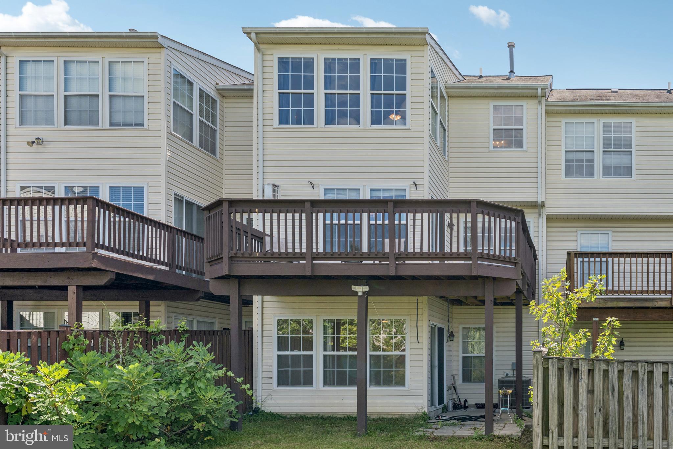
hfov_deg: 60.3
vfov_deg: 42.3
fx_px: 579
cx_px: 336
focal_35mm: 31
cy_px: 224
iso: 320
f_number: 8
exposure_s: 1/400
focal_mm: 31
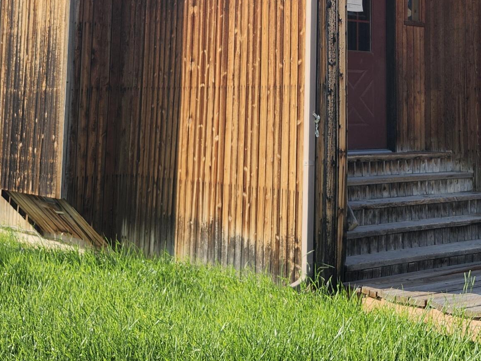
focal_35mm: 60
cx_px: 345
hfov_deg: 31.7
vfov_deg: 23.3
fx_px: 834
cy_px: -8
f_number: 1.8
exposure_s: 1/968
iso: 25
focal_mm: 5.54
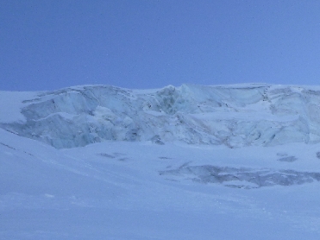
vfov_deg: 21.3
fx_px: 638
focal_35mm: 69
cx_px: 396
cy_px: 112
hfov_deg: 25.0
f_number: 3.9
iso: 100
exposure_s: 1/250
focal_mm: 4.5
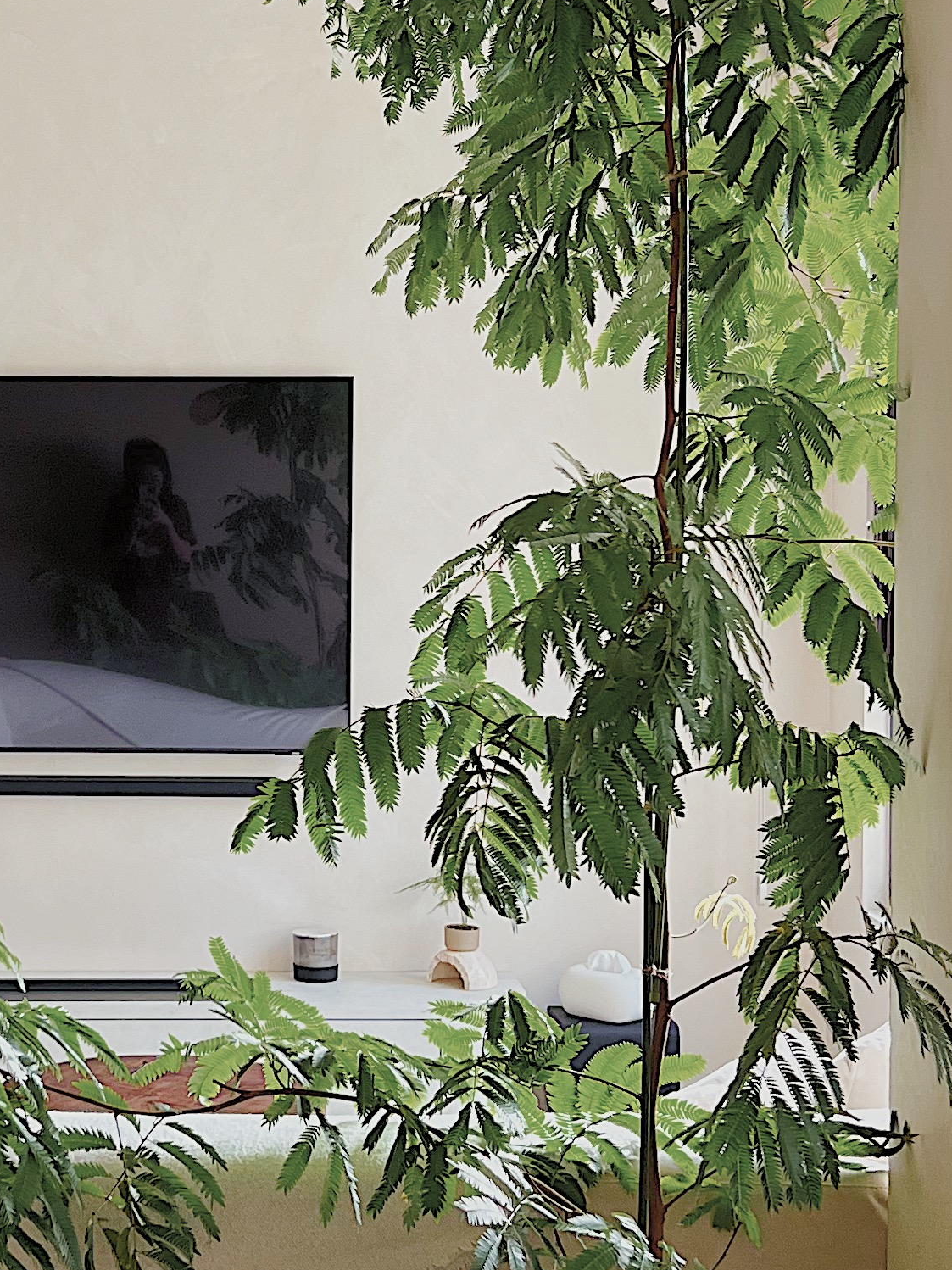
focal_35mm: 70
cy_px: 604
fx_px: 2568
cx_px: 112
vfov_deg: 27.8
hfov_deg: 20.6
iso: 125
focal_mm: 5.7
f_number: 1.5
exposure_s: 1/117
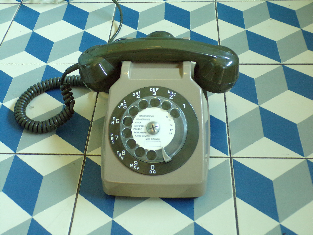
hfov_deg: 44.8
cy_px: 118
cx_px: 156
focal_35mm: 42
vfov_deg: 34.3
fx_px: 380
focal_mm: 7.6
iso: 543
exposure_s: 1/20
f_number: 3.4
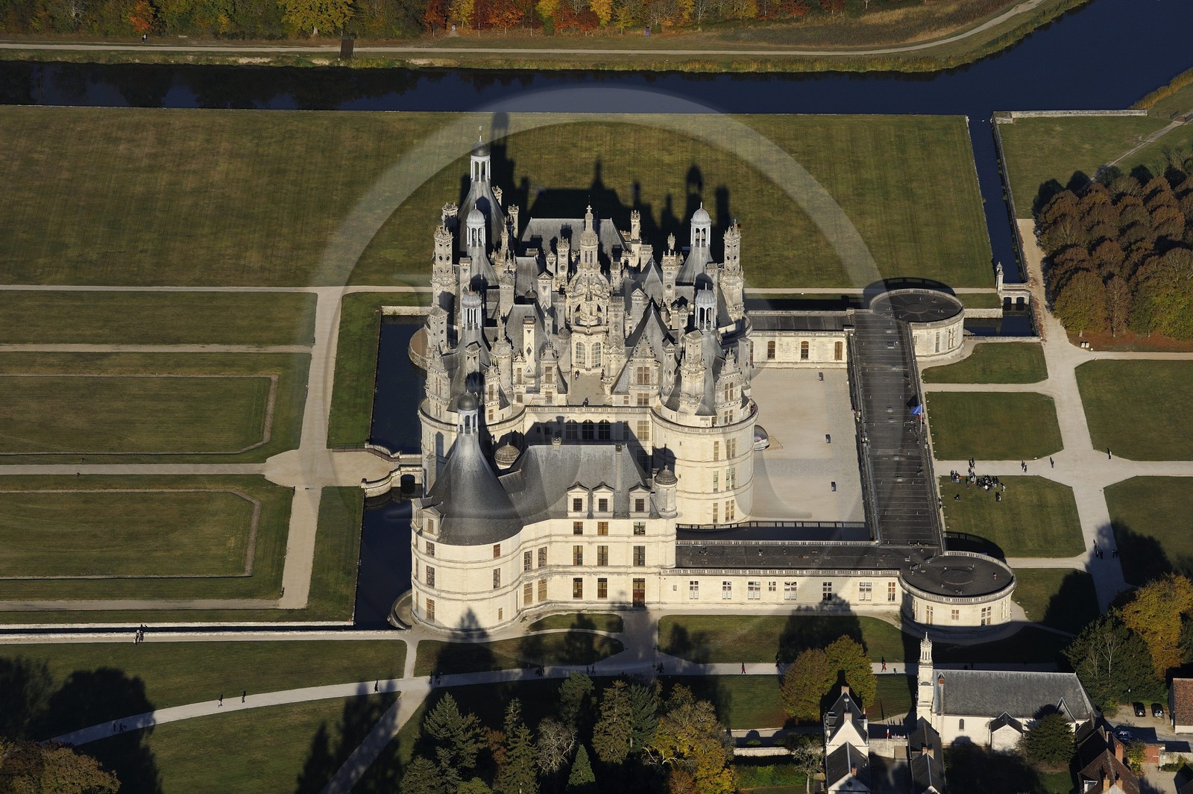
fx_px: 5132
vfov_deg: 8.8
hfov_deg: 13.3
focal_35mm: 155
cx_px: 596
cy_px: 397
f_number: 11
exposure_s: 1/1000
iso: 400
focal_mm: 155
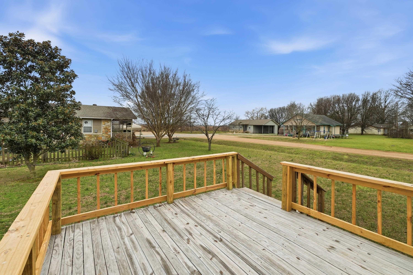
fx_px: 172
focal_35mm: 15
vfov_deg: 77.3
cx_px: 206
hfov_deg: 100.4
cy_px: 138
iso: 250
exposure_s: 1/250
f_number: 9
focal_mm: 10
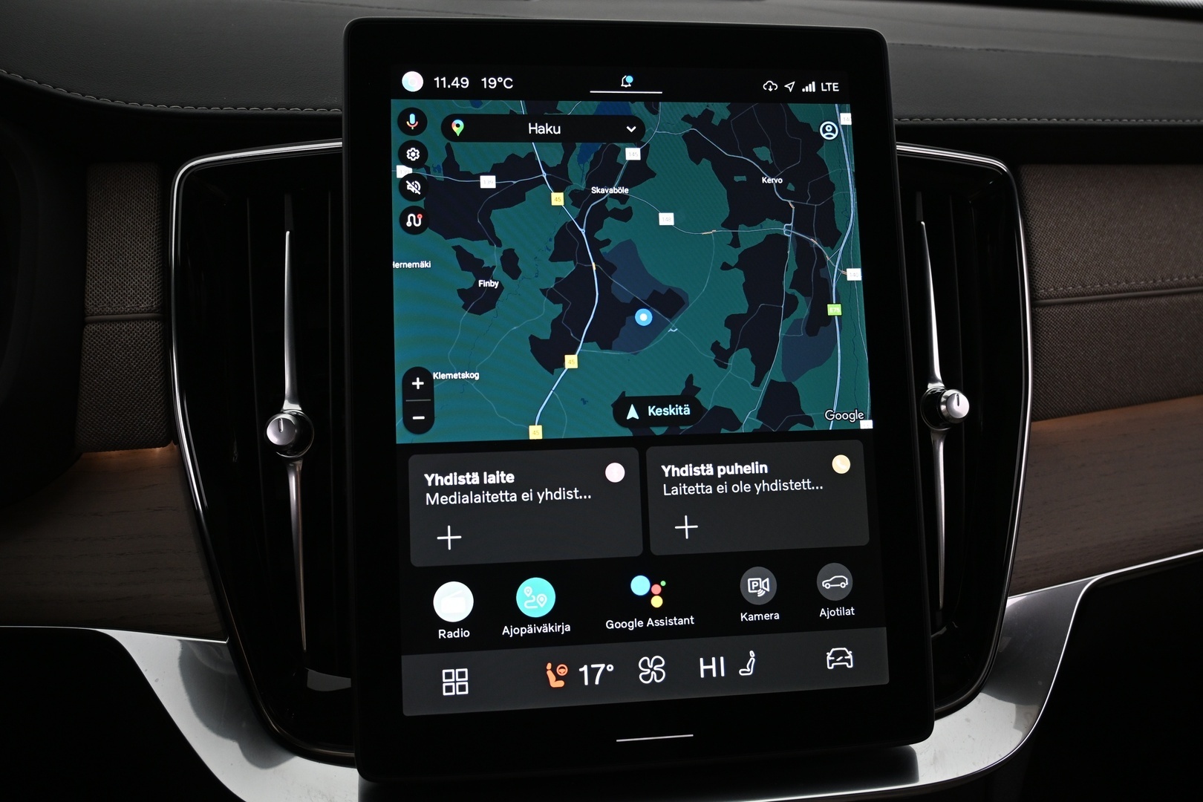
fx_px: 1002
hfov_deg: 61.9
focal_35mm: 30
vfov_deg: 43.6
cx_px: 602
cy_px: 401
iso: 800
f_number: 3.8
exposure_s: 1/30
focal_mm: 20
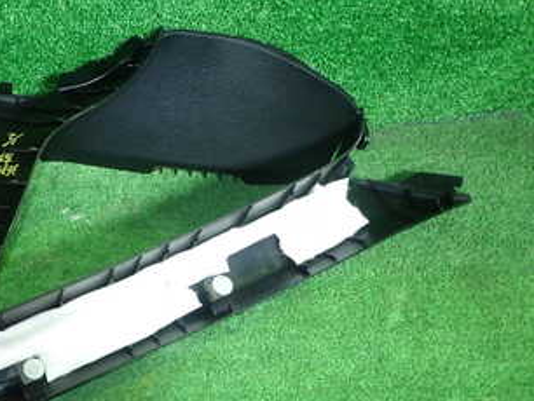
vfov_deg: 29.5
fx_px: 756
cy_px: 263
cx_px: 14
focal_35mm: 49
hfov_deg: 35.6
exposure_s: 1/30
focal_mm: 4.5
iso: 200
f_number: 2
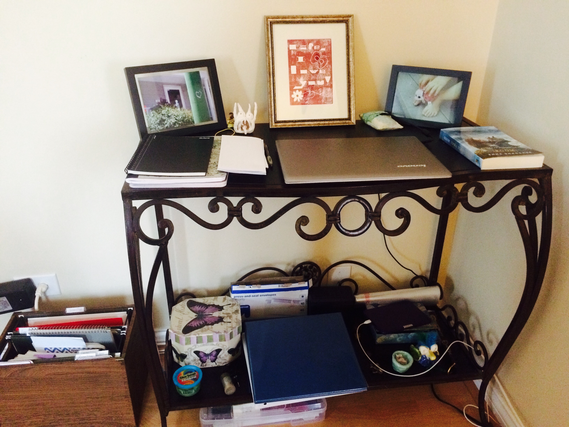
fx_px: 477
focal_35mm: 29
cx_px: 284
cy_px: 214
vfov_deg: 48.2
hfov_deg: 61.7
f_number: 2.2
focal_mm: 4.15
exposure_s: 1/15
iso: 320
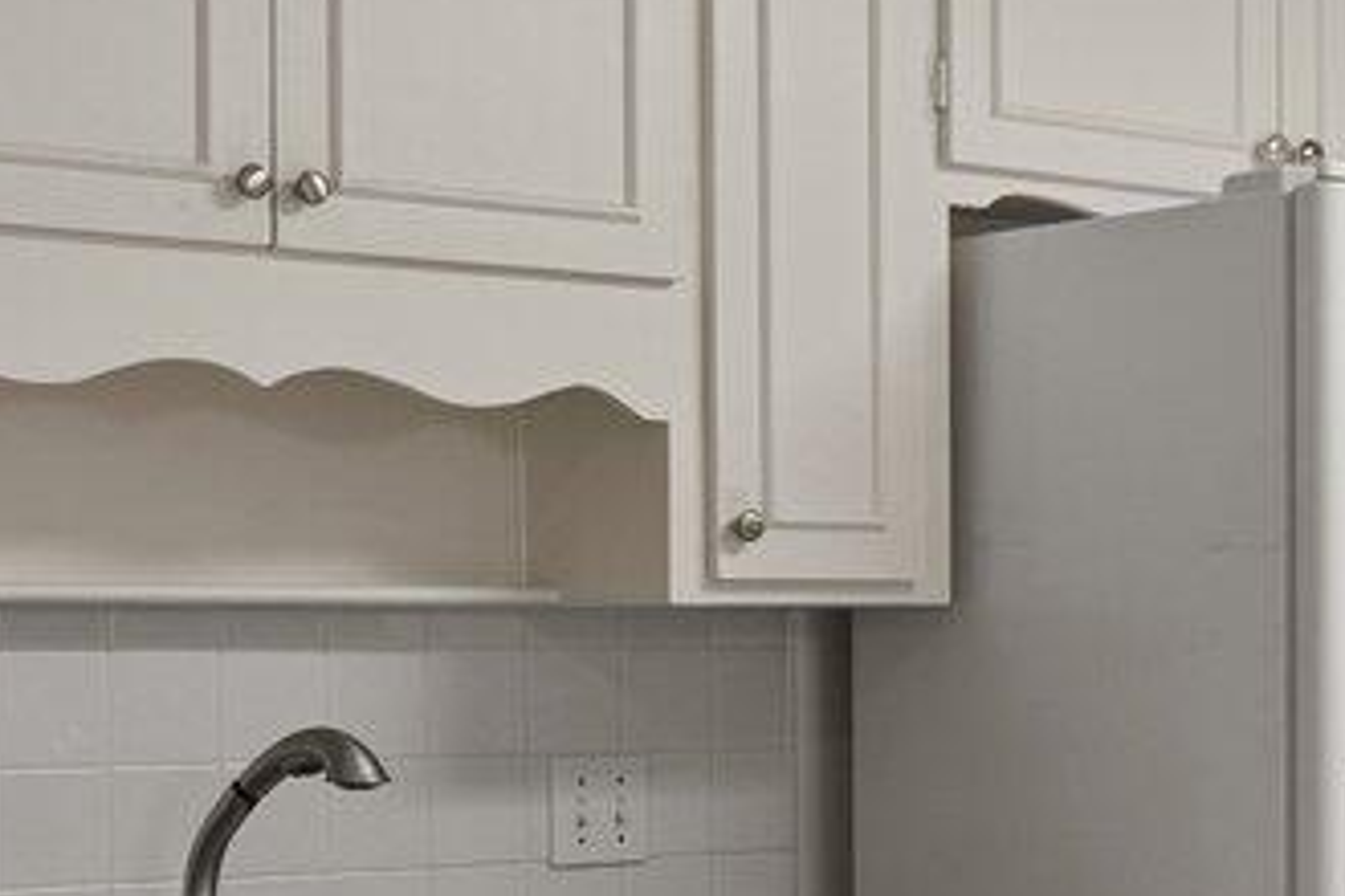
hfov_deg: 22.7
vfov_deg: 15.6
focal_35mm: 87
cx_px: 1255
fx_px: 3250
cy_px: 666
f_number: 8
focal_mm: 14
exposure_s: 1/2.5
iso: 500
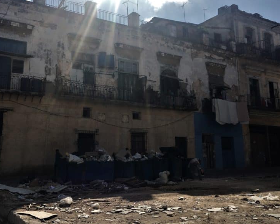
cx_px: 136
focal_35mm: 31
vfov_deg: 47.1
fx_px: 257
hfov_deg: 57.2
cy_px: 113
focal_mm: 4.15
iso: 25
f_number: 2.2
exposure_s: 1/3497
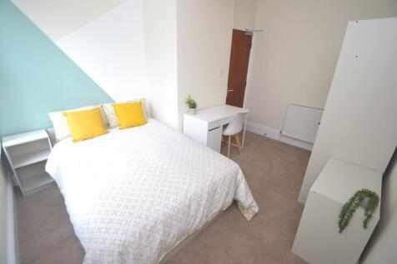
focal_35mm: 15
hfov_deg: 100.4
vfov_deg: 77.3
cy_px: 132
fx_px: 165
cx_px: 198
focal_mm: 10
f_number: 3.5
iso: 500
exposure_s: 1/60
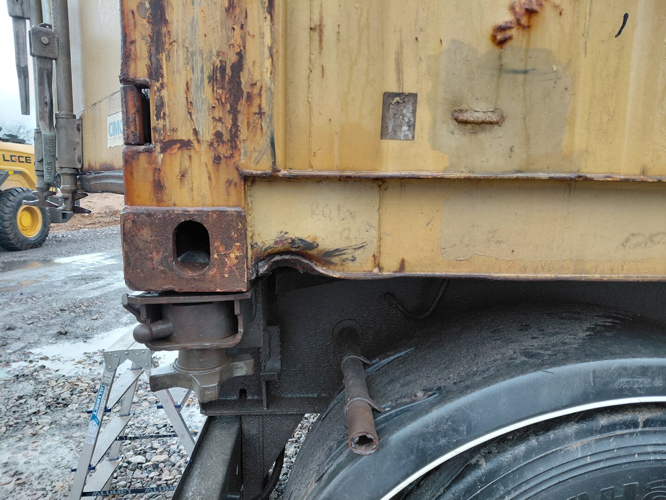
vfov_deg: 54.9
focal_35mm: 25
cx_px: 333
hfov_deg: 69.4
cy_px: 250
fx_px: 481
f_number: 1.8
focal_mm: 4.69
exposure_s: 1/120
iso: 200
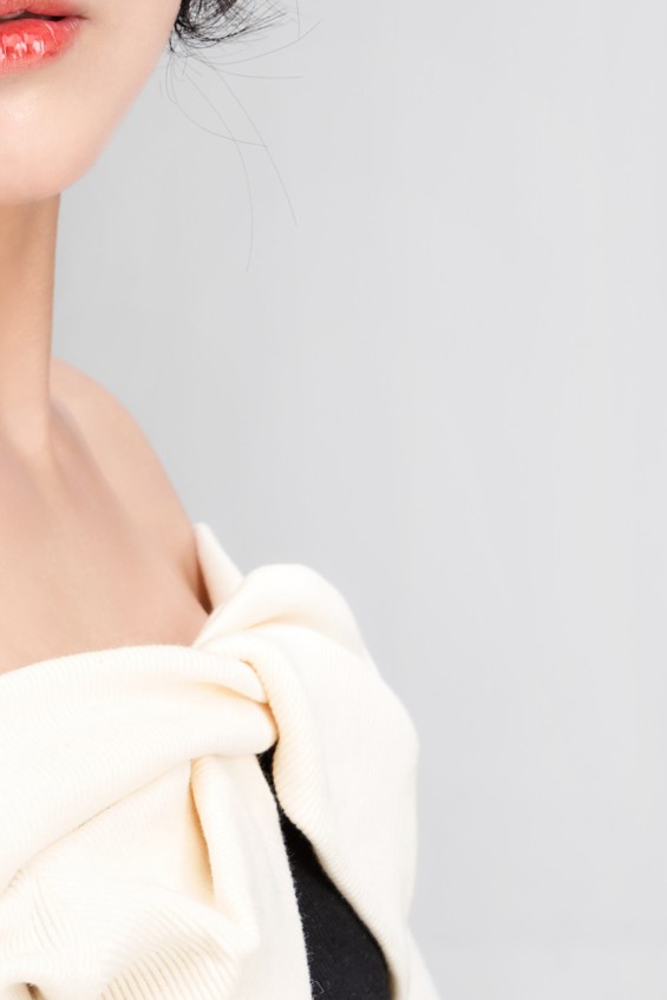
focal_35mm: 129
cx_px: -48
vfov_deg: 15.8
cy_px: 267
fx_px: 3586
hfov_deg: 10.5
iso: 100
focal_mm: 38
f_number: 7.1
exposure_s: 1/160
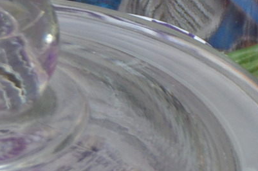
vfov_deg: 2.7
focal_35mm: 507
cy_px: 369
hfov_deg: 4.0
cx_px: 534
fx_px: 3626
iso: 200
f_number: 5.3
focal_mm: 45
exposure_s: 1/160
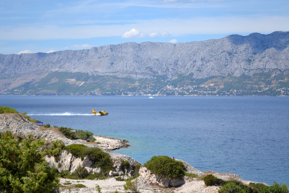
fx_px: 662
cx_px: 144
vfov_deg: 16.6
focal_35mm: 82
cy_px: 96
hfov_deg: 24.6
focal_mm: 55
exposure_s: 1/1600
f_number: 6.3
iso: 400
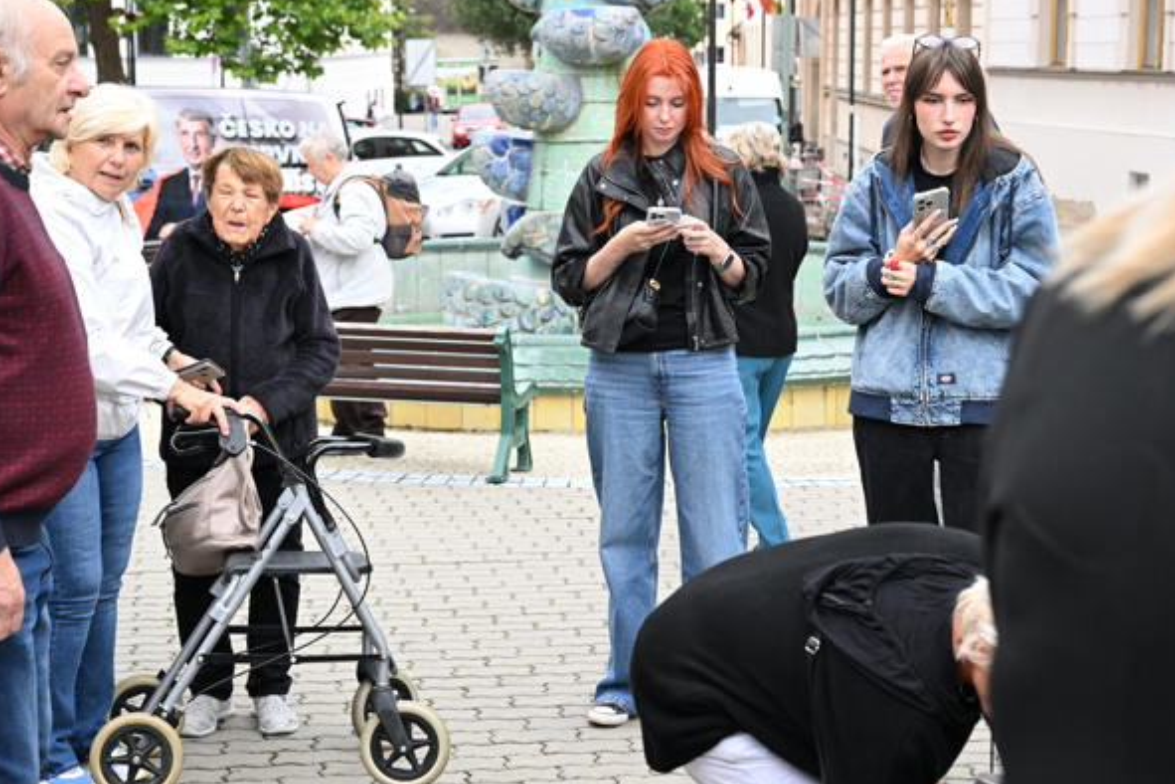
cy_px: 356
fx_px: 2056
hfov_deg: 31.9
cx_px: 614
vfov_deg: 21.6
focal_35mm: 63
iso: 3200
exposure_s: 1/1000
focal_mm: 54
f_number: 5
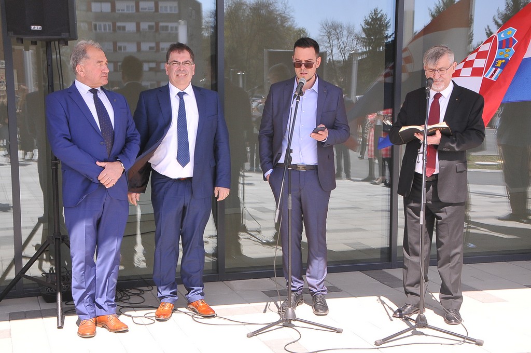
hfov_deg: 37.9
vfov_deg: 25.7
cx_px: 266
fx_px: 773
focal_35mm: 52
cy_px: 176
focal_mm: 35
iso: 640
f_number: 9
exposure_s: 1/320
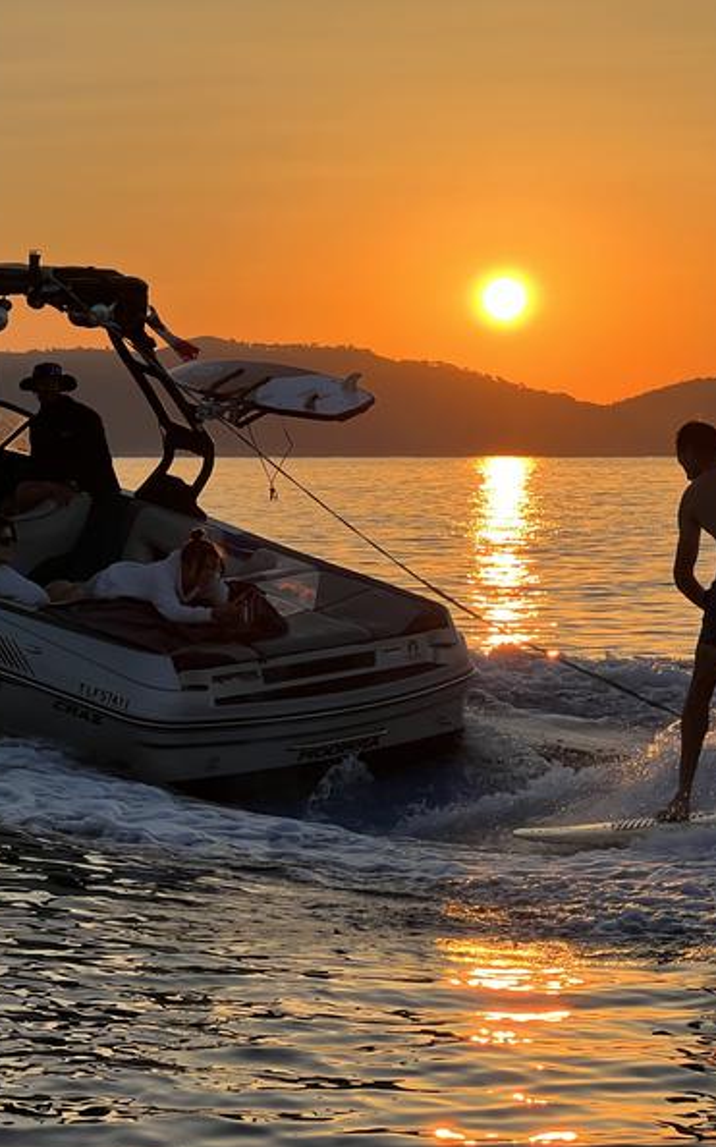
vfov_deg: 18.9
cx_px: 220
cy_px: 575
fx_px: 3436
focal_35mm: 110
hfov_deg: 11.9
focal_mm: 9
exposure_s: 1/861
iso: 32
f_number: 2.8
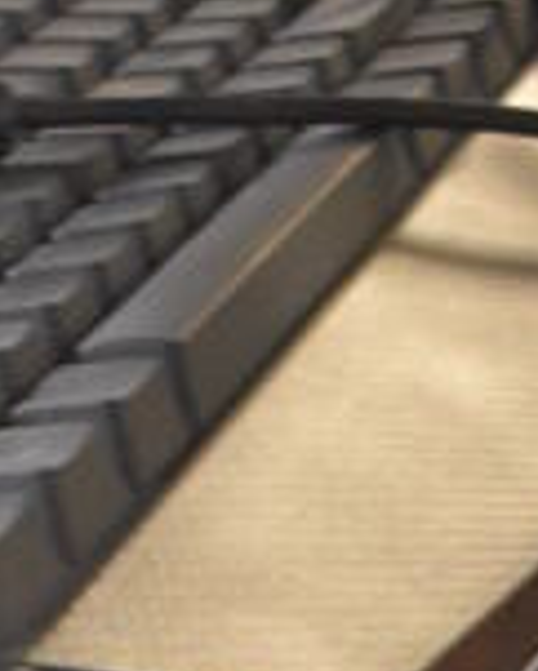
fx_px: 3042
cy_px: 1380
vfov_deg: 11.3
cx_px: -258
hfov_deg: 9.8
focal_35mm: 153
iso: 4000
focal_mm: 18
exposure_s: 1/125
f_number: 3.5
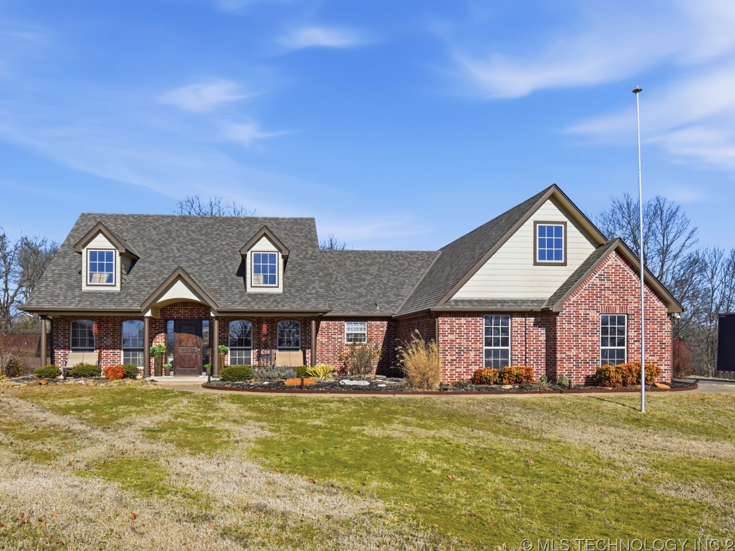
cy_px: 276
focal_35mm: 29
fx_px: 606
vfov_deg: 48.9
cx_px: 337
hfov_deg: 62.3
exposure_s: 1/2500
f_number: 13
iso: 250
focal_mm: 17
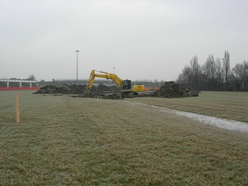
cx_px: 124
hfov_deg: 49.0
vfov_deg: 37.7
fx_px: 272
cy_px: 93
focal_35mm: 38
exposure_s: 1/164
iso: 64
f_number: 4.8
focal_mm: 7.8
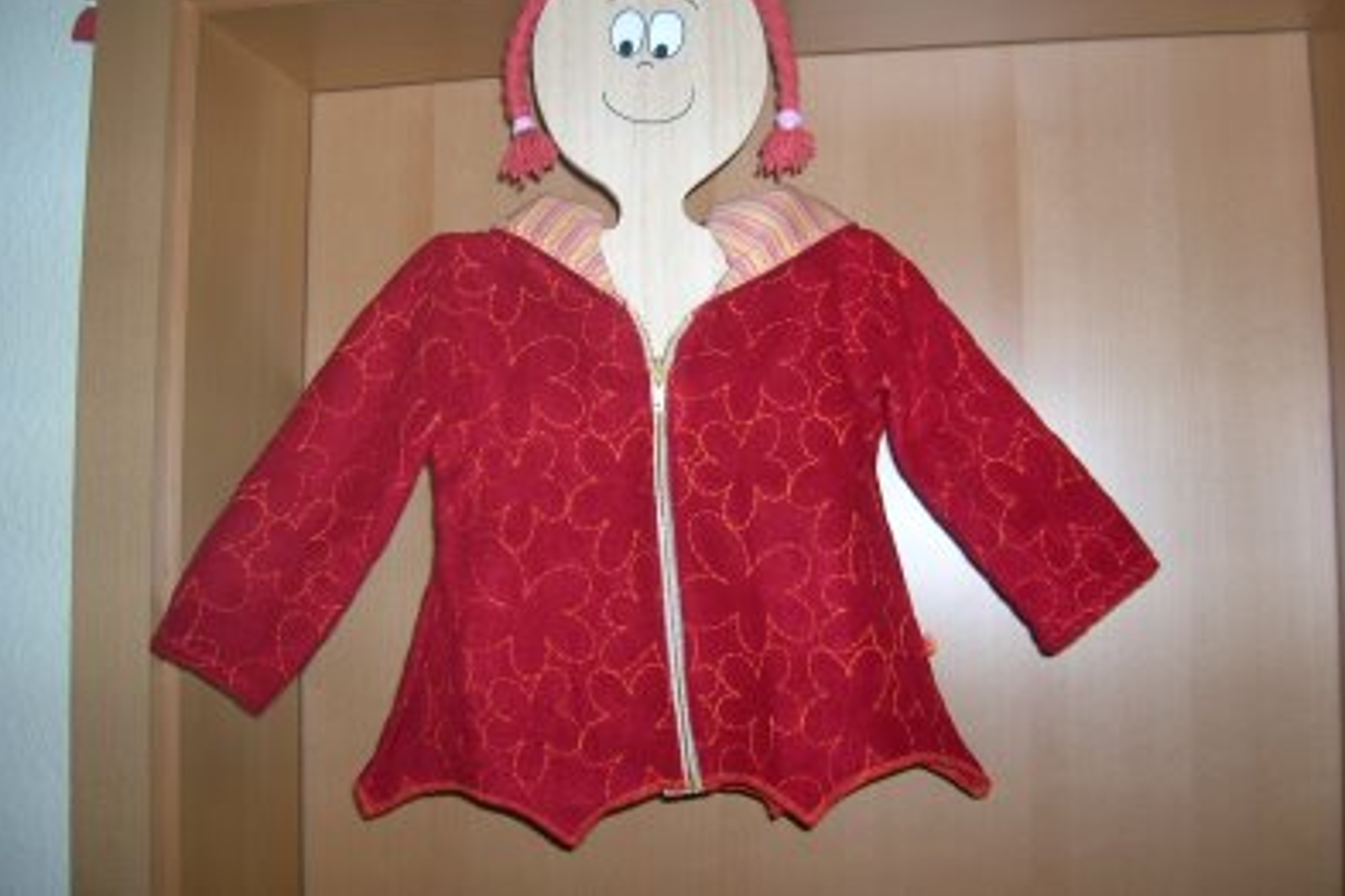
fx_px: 1345
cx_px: 681
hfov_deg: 53.1
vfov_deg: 36.8
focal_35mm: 36
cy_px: 386
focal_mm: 5.7
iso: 50
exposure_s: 1/60.1
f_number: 2.9
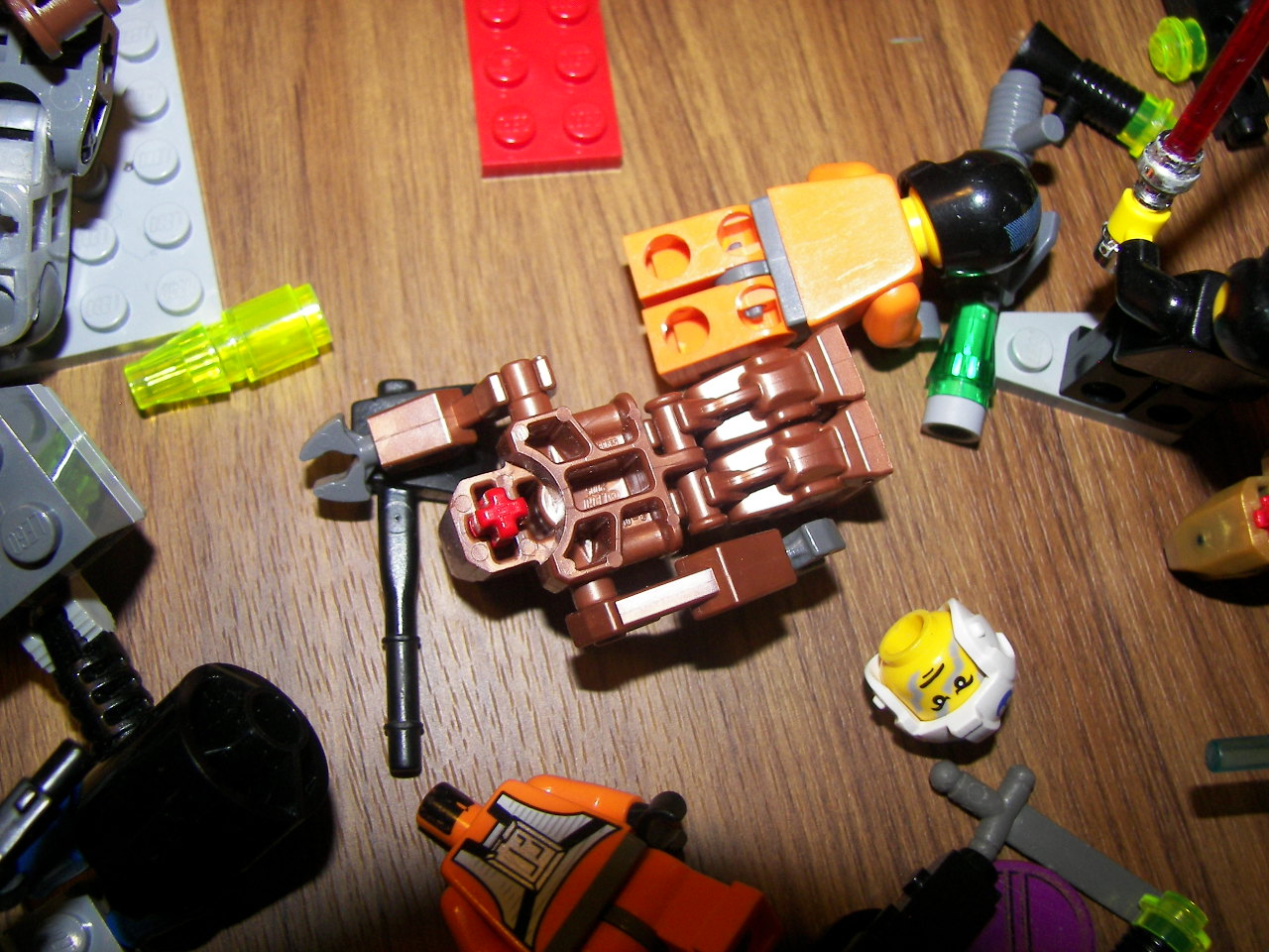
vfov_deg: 39.7
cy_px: 476
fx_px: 1320
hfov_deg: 51.4
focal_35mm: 36
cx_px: 634
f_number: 2.8
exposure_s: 1/30
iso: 100
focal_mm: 6
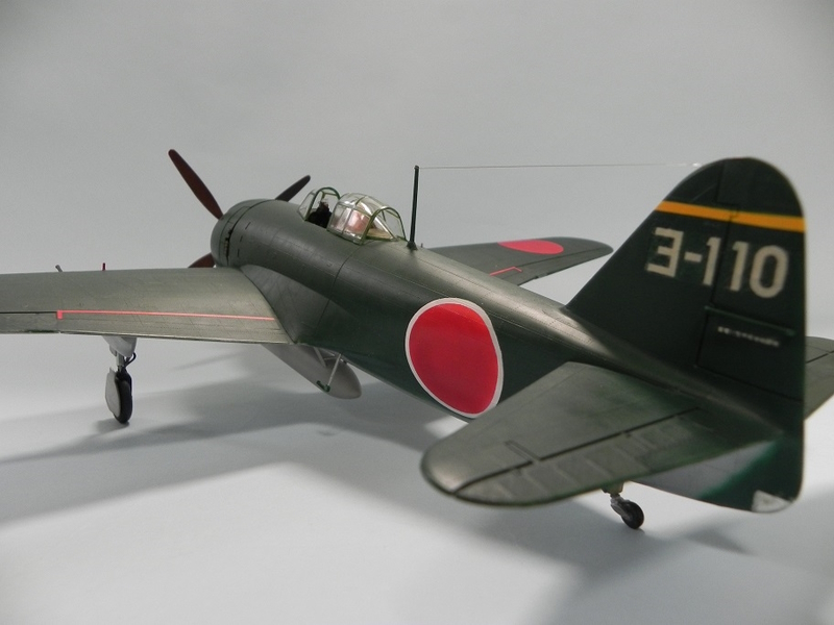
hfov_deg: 67.3
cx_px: 417
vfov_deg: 53.1
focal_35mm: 26
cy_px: 312
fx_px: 626
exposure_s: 1/30
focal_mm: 4.6
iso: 249
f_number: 2.8
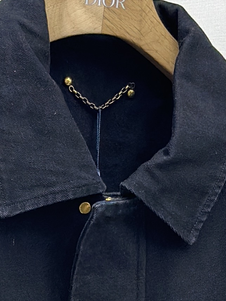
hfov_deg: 6.6
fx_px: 1959
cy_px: 551
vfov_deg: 8.4
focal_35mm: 225
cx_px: 76
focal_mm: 6.86
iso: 80
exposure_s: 1/100
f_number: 1.78
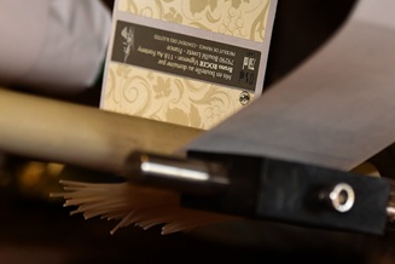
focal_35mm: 330
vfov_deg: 4.2
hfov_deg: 6.2
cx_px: 273
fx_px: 3621
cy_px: -47
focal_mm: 135
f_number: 4
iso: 800
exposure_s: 1/60
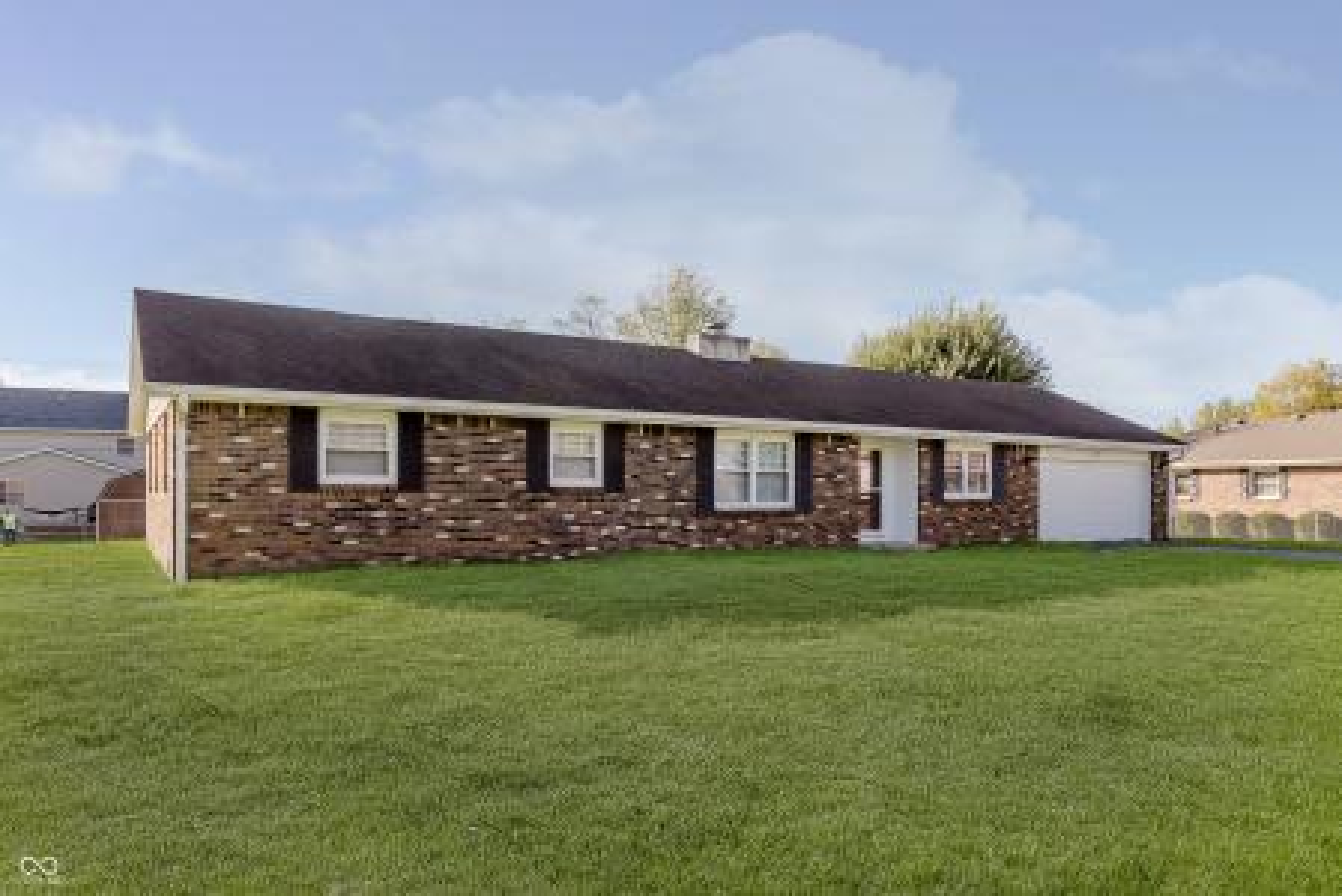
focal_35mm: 22
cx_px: 671
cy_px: 448
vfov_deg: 57.3
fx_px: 821
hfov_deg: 78.5
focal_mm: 22
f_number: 5.6
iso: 320
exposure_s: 1/2500
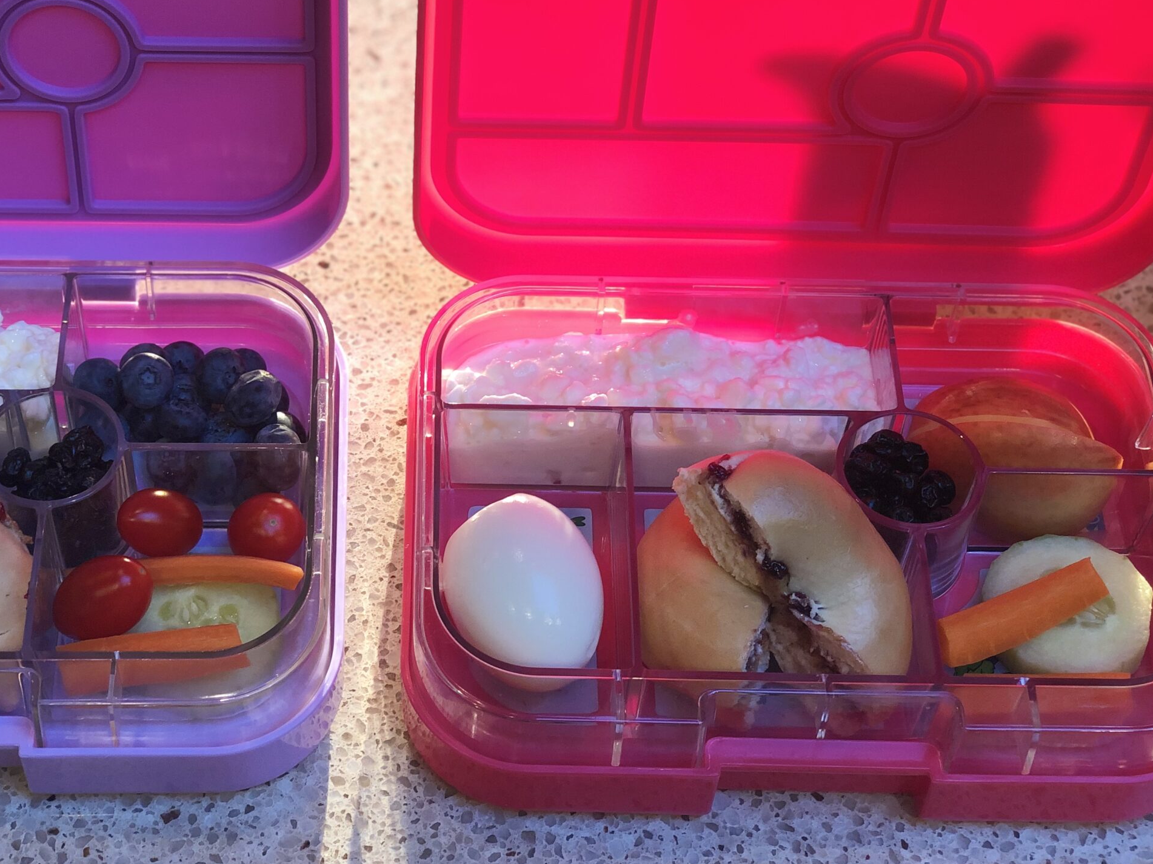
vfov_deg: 21.0
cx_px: 424
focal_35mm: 70
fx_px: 2331
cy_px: 340
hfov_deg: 27.7
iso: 50
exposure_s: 1/60
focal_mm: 6
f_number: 2.4
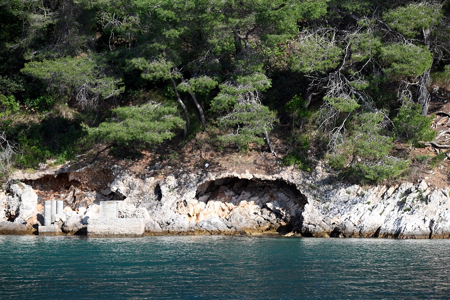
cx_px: 225
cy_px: 150
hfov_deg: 16.4
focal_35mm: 125
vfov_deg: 11.0
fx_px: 1563
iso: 160
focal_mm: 125
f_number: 5.6
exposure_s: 1/500
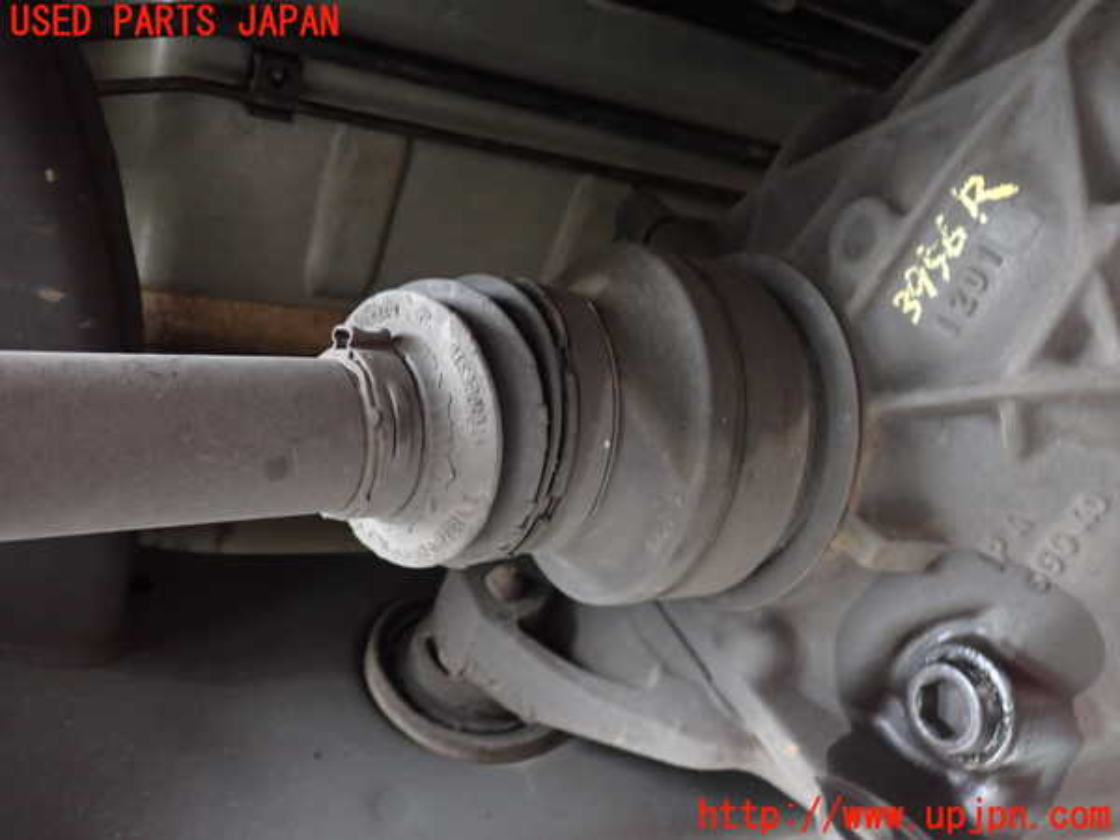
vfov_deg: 46.8
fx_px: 971
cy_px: 420
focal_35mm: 30
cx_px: 560
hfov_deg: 60.0
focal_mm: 5.4
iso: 500
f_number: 2.3
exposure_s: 1/30
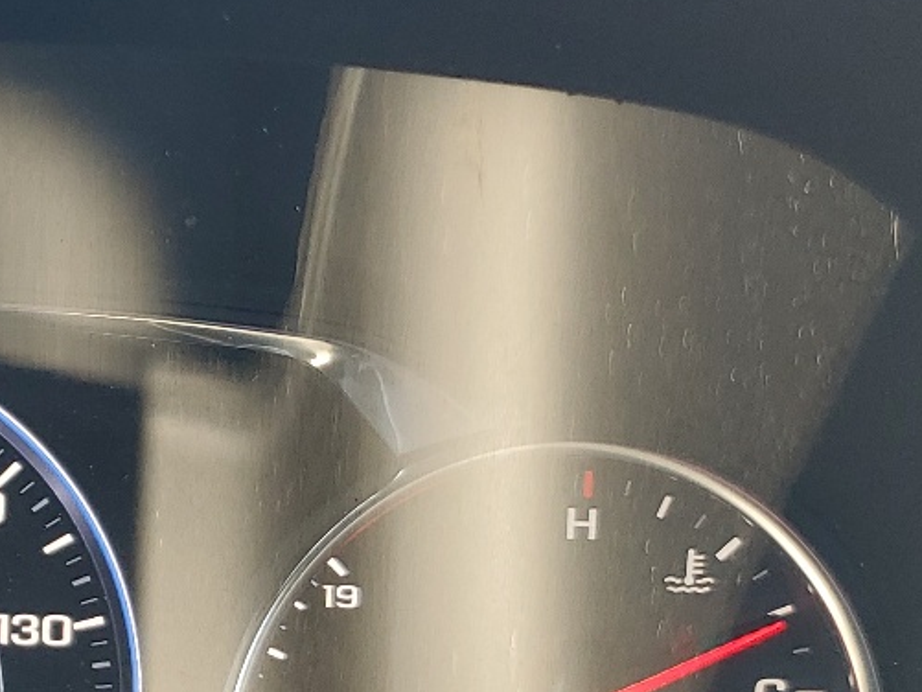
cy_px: 591
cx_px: -307
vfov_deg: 17.6
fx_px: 2211
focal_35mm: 83
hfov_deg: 21.2
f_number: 1.5
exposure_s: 1/108
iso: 50
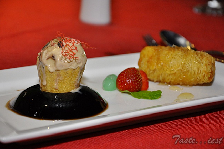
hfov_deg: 16.1
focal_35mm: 128
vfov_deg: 10.7
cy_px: 74
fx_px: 793
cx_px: 112
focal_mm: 85
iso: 1250
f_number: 5.6
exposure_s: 1/50
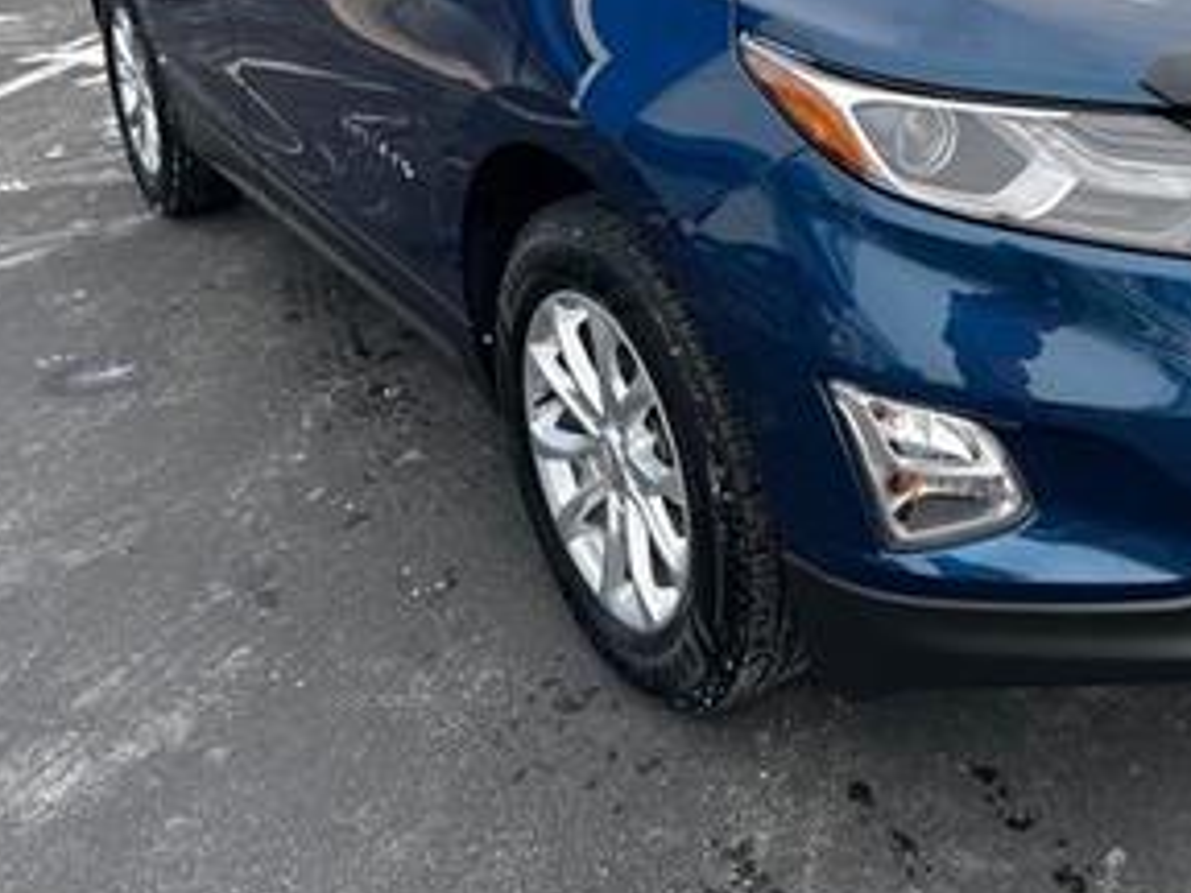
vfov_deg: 33.1
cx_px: 910
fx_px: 1445
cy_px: 145
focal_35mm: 42
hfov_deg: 43.2
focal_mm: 6.86
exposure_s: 1/816
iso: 80
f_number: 1.78
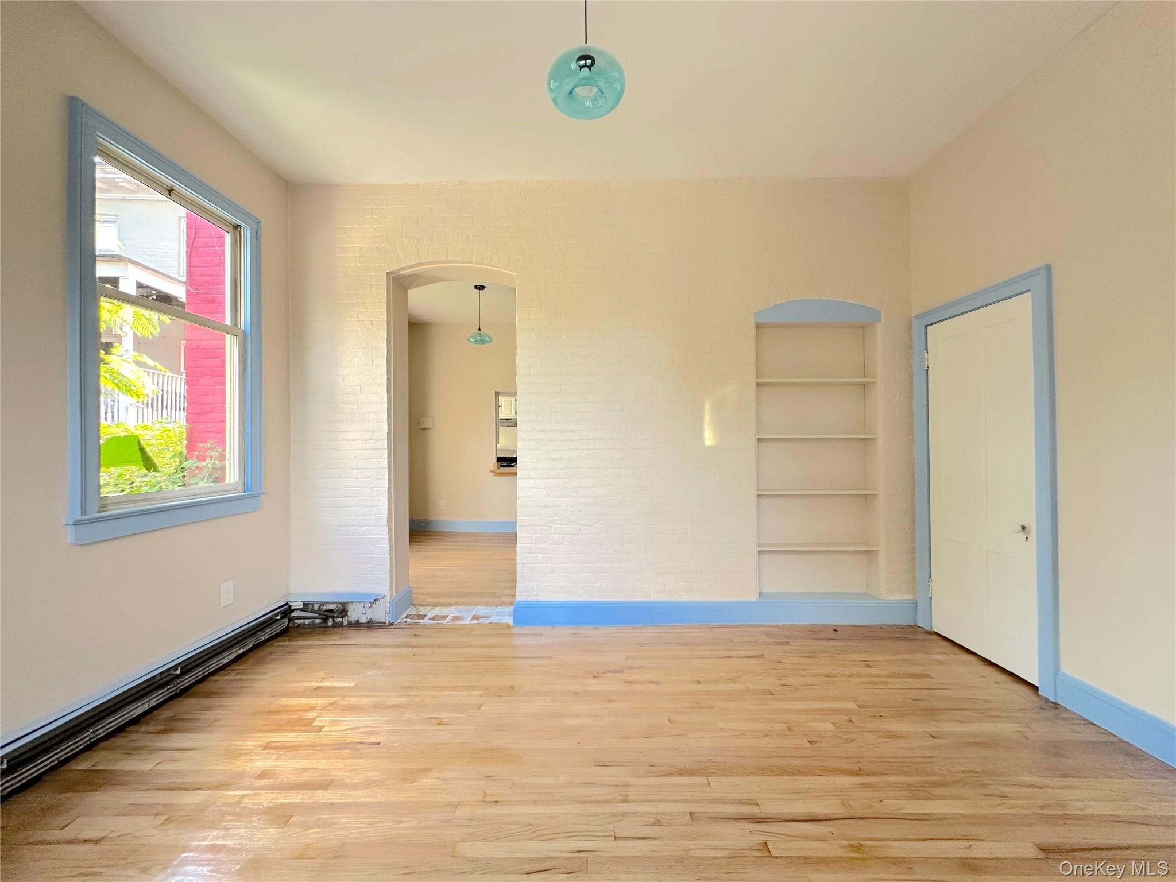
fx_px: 476
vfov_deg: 85.7
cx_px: 588
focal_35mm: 14
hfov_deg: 102.1
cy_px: 441
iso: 125
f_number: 2.2
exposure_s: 1/99
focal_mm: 2.22
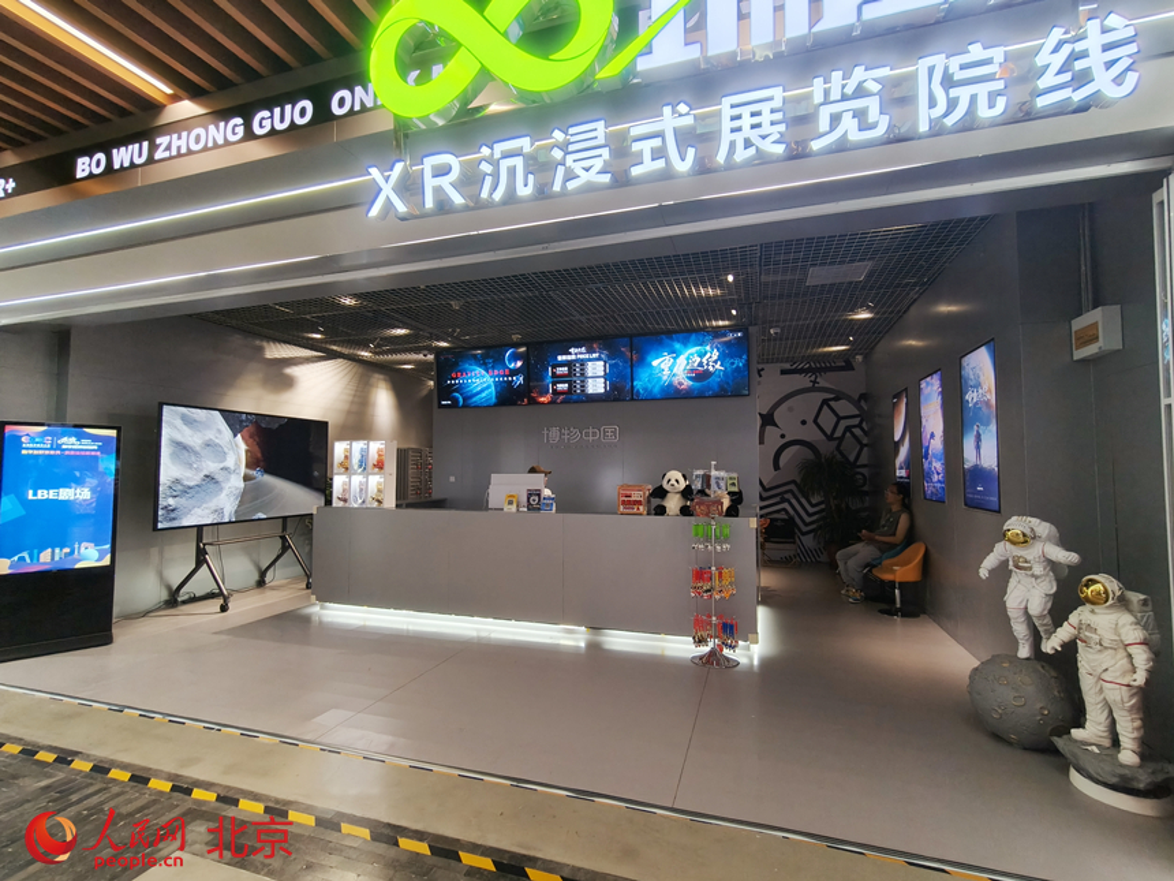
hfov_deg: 98.2
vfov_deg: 81.7
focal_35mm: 15
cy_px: 440
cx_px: 587
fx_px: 509
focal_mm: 2.32
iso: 160
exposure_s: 1/52.8
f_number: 2
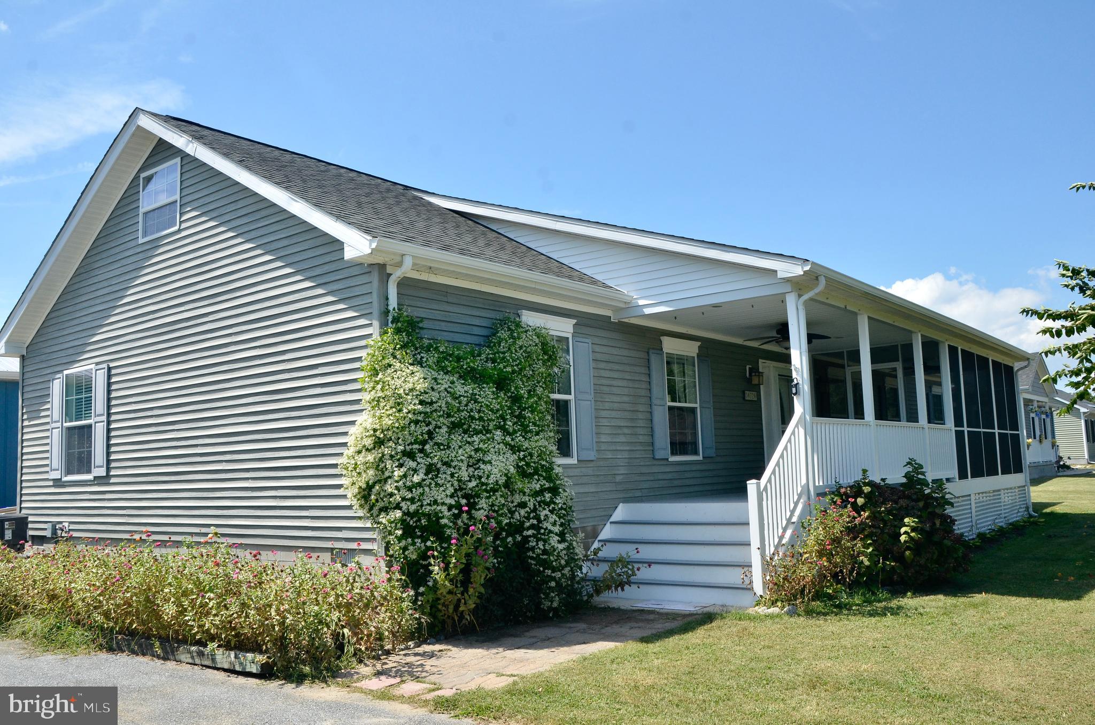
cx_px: 548
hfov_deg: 62.0
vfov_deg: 43.4
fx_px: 911
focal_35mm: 30
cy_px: 362
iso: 450
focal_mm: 20
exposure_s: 1/500
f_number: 11
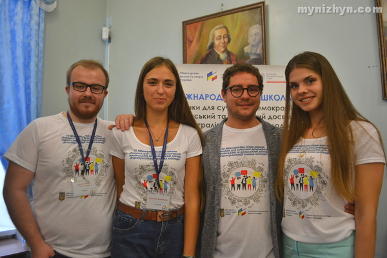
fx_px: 322
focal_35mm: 30
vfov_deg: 43.6
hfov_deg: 61.9
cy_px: 129
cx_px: 194
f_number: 3.8
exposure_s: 1/60
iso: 720
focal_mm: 20
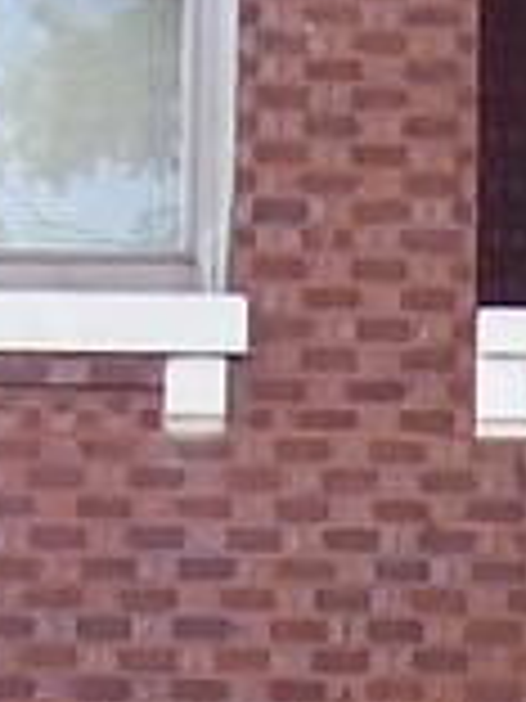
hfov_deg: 5.8
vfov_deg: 7.6
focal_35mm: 256
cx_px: 315
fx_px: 5187
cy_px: 1076
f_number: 2.8
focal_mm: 5.6
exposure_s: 1/180
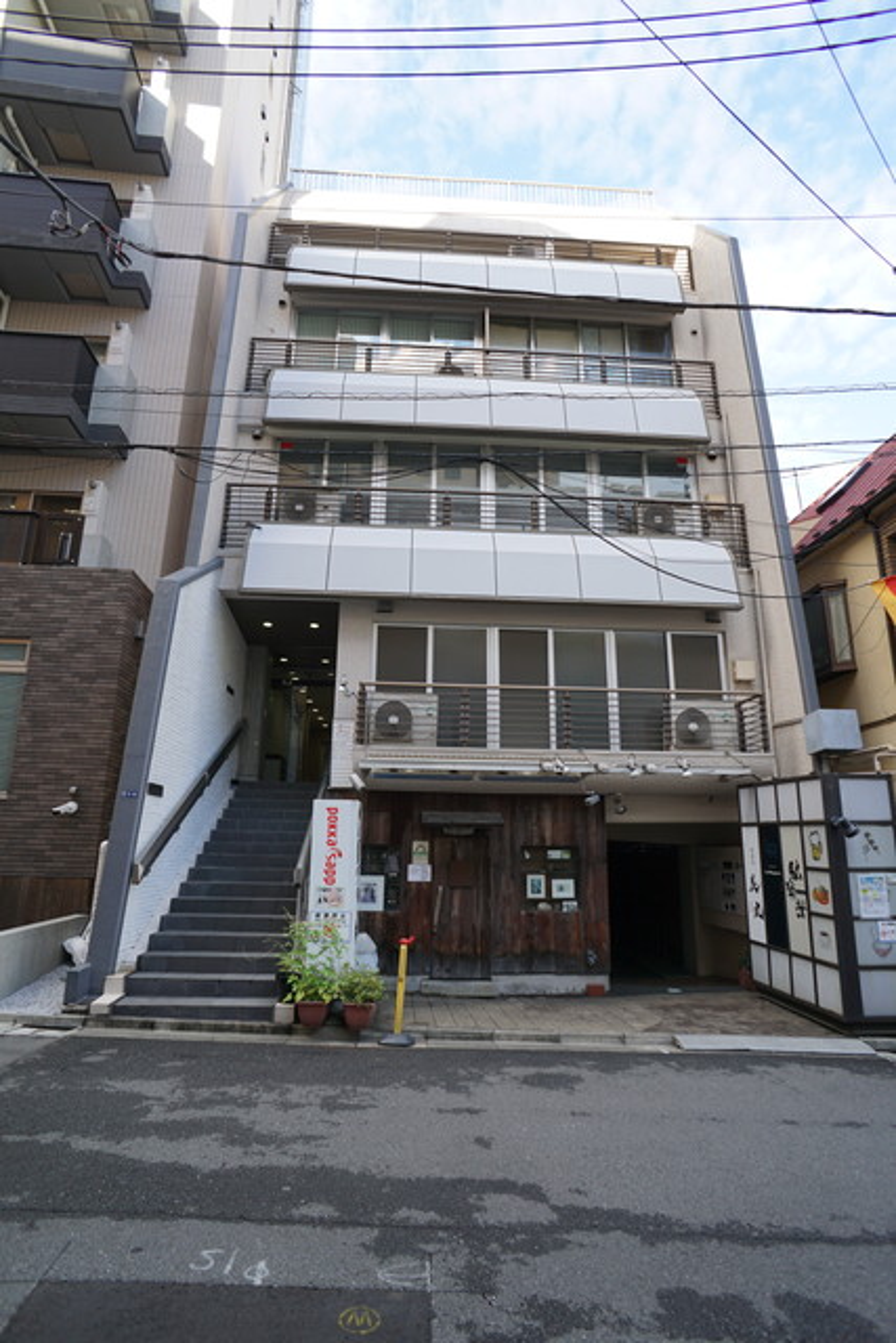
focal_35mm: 24
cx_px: 448
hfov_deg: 53.2
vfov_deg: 73.7
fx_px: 895
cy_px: 672
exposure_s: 1/80
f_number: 5.6
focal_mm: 16
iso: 100
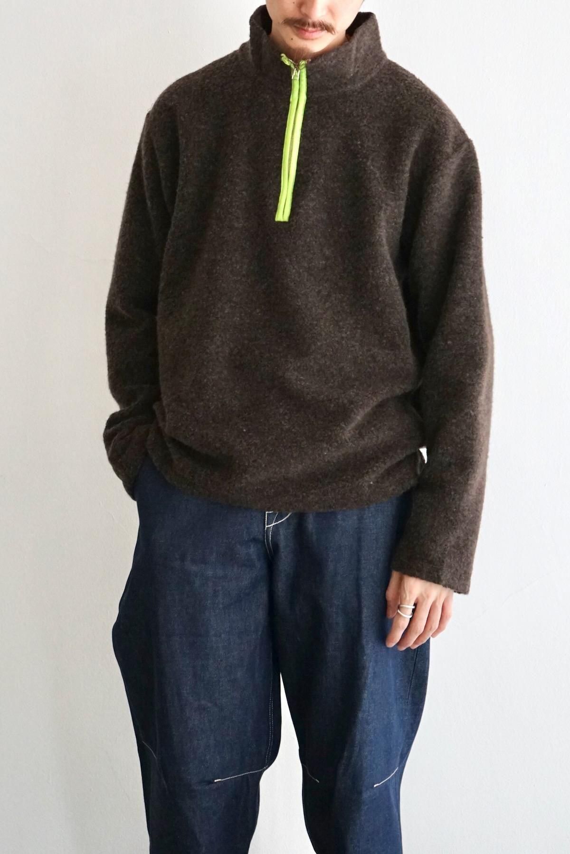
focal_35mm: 61
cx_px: 285
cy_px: 427
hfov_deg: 22.3
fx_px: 1449
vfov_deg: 32.9
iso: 2500
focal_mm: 61
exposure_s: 1/160
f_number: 5.6
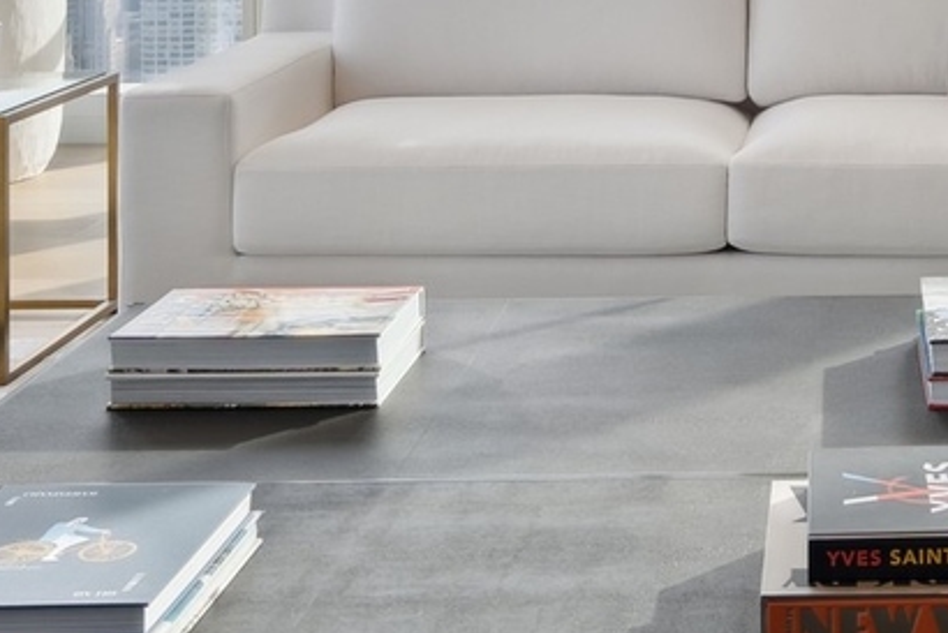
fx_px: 1976
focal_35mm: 75
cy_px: -196
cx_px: 916
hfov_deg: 25.8
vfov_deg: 17.1
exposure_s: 1/20
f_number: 8
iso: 200
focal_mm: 19
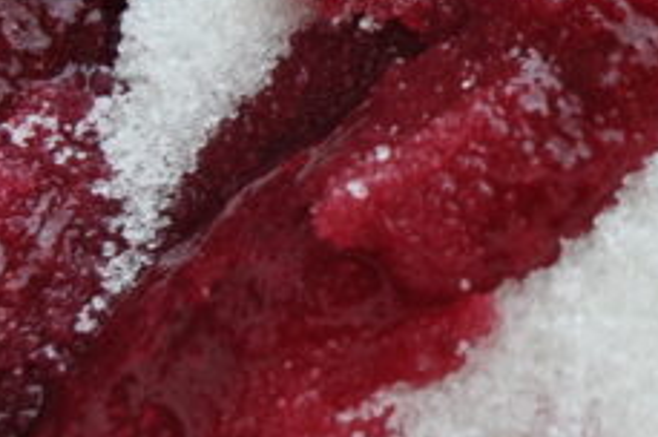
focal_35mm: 161
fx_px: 2939
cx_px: 994
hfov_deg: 12.2
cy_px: -239
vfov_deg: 8.3
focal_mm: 24
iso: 200
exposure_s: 1/50
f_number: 8
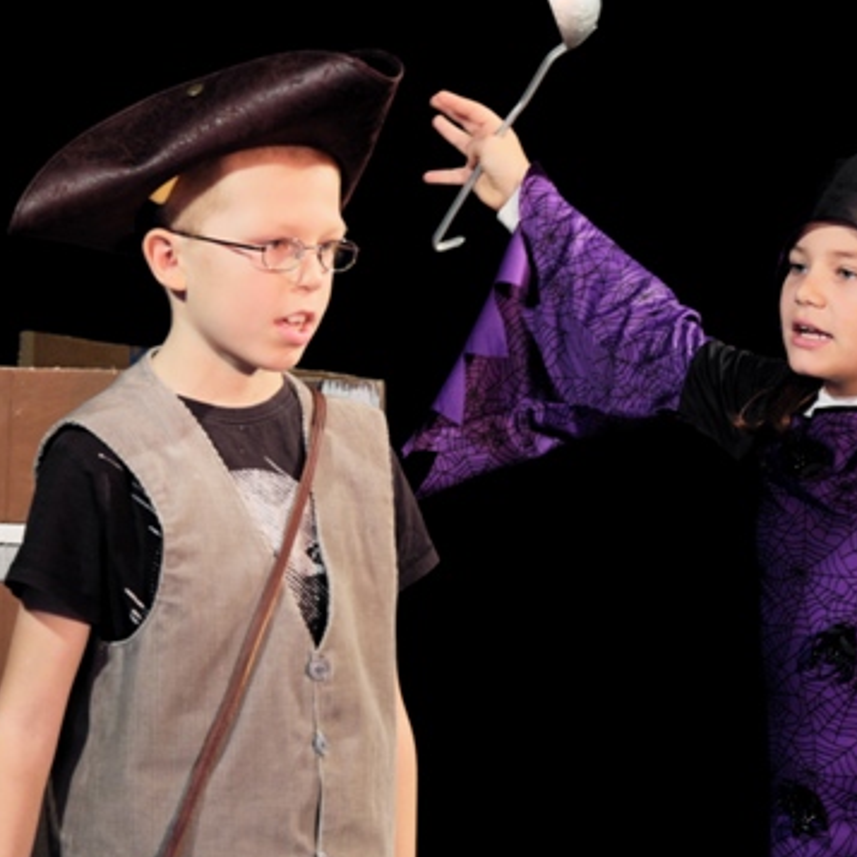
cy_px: 479
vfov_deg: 8.0
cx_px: 701
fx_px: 6106
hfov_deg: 8.0
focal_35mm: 218
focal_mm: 95
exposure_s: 1/60
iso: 1600
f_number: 5
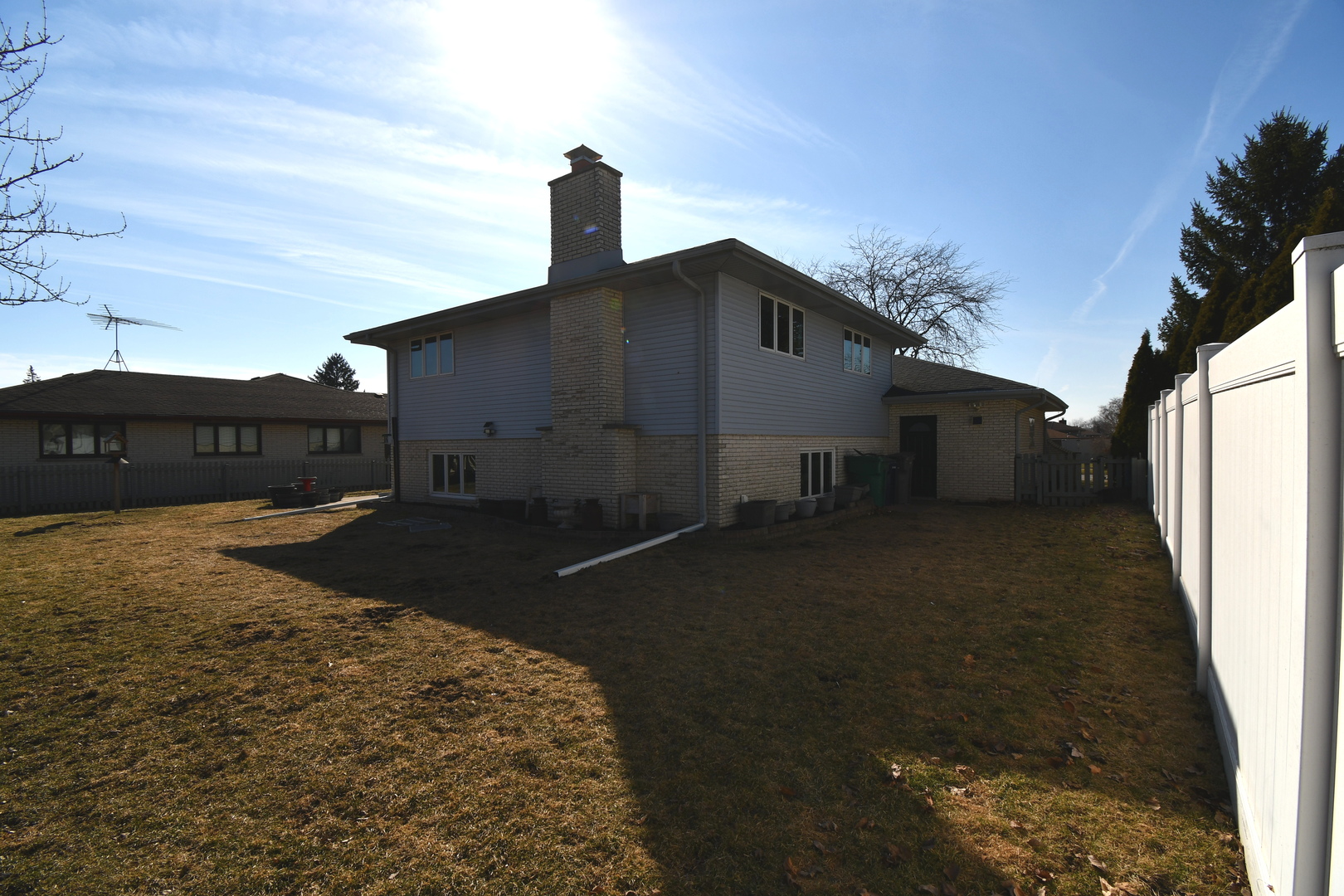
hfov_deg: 100.4
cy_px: 448
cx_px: 672
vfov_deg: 77.3
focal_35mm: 15
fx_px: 560
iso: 100
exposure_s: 1/400
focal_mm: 10
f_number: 10
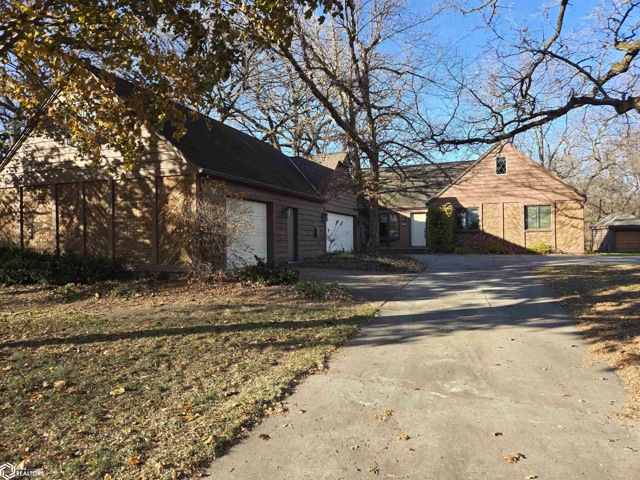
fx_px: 425
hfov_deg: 73.9
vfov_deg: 58.9
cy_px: 240
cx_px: 320
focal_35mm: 23
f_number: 1.8
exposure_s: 1/393
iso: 25
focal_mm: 5.4
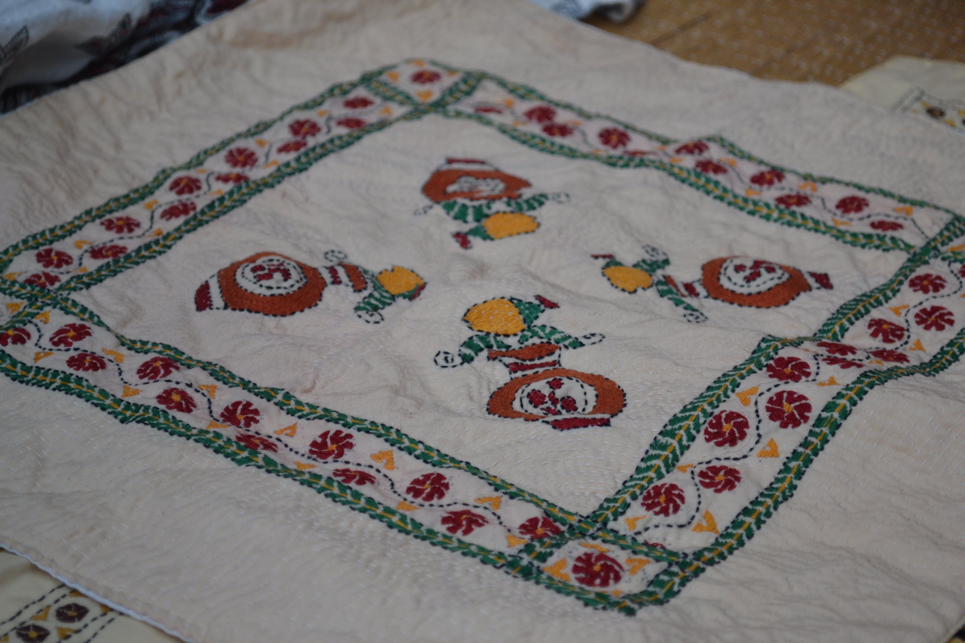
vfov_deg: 16.6
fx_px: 2211
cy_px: 322
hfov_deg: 24.6
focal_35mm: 82
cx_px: 482
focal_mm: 55
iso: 400
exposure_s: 1/125
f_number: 5.6
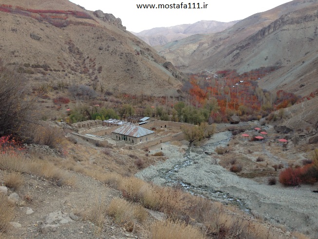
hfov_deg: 55.3
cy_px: 120
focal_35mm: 33
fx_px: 303
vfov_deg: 43.0
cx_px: 159
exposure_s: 1/324
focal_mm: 4.12
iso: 50
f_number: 2.4
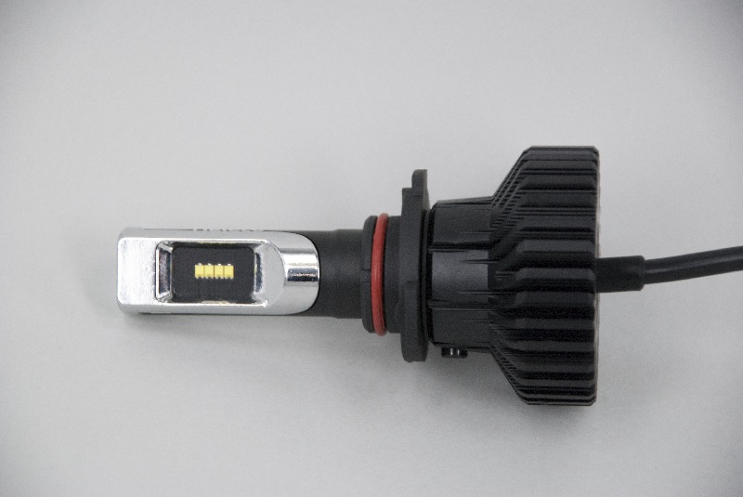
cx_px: 372
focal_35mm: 202
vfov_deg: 6.8
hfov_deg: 10.2
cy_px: 248
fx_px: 4183
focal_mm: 135
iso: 320
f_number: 5.6
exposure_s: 1/160
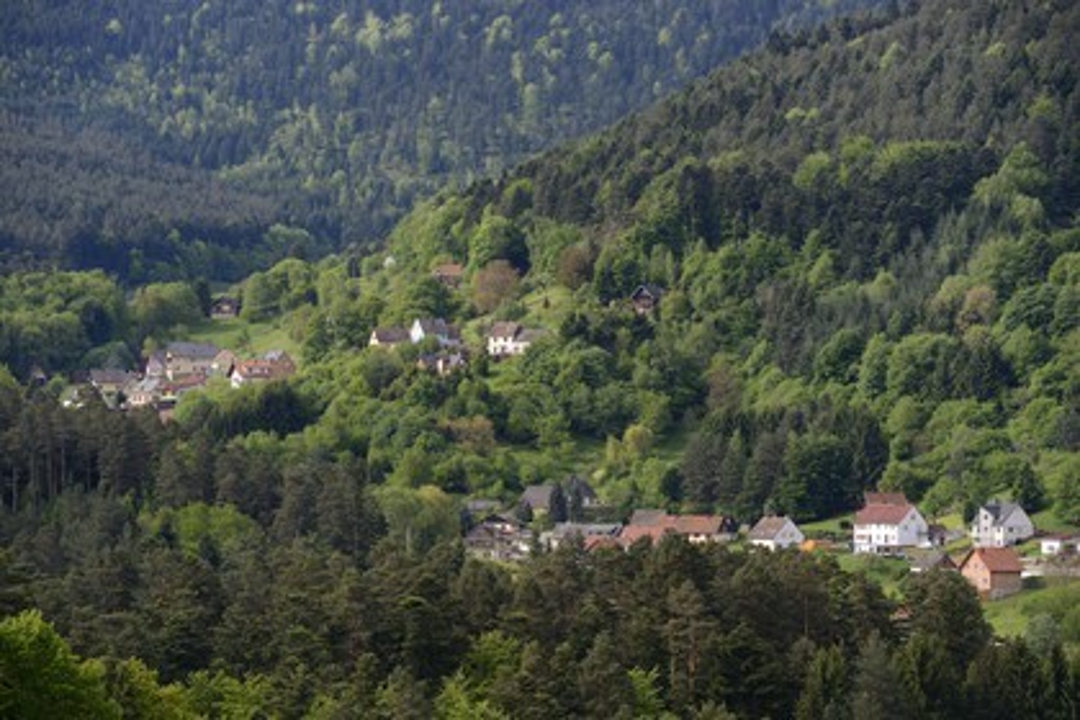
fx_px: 4200
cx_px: 540
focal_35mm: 140
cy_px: 360
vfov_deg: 9.8
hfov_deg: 14.7
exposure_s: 1/320
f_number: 6.3
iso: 200
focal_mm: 140
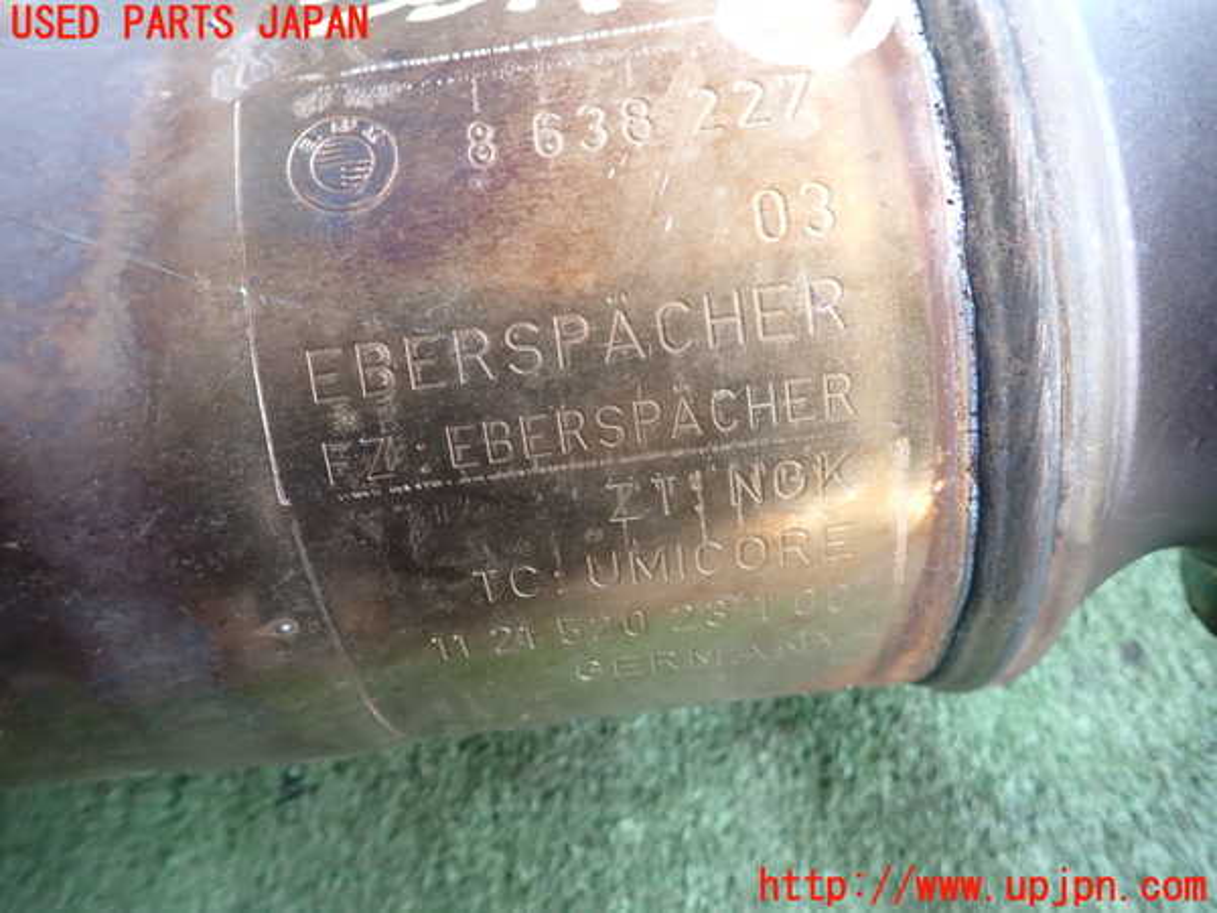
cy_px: 456
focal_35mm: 25
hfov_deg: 69.4
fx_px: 879
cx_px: 608
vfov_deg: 54.9
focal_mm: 4.5
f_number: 2
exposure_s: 1/125
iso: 160
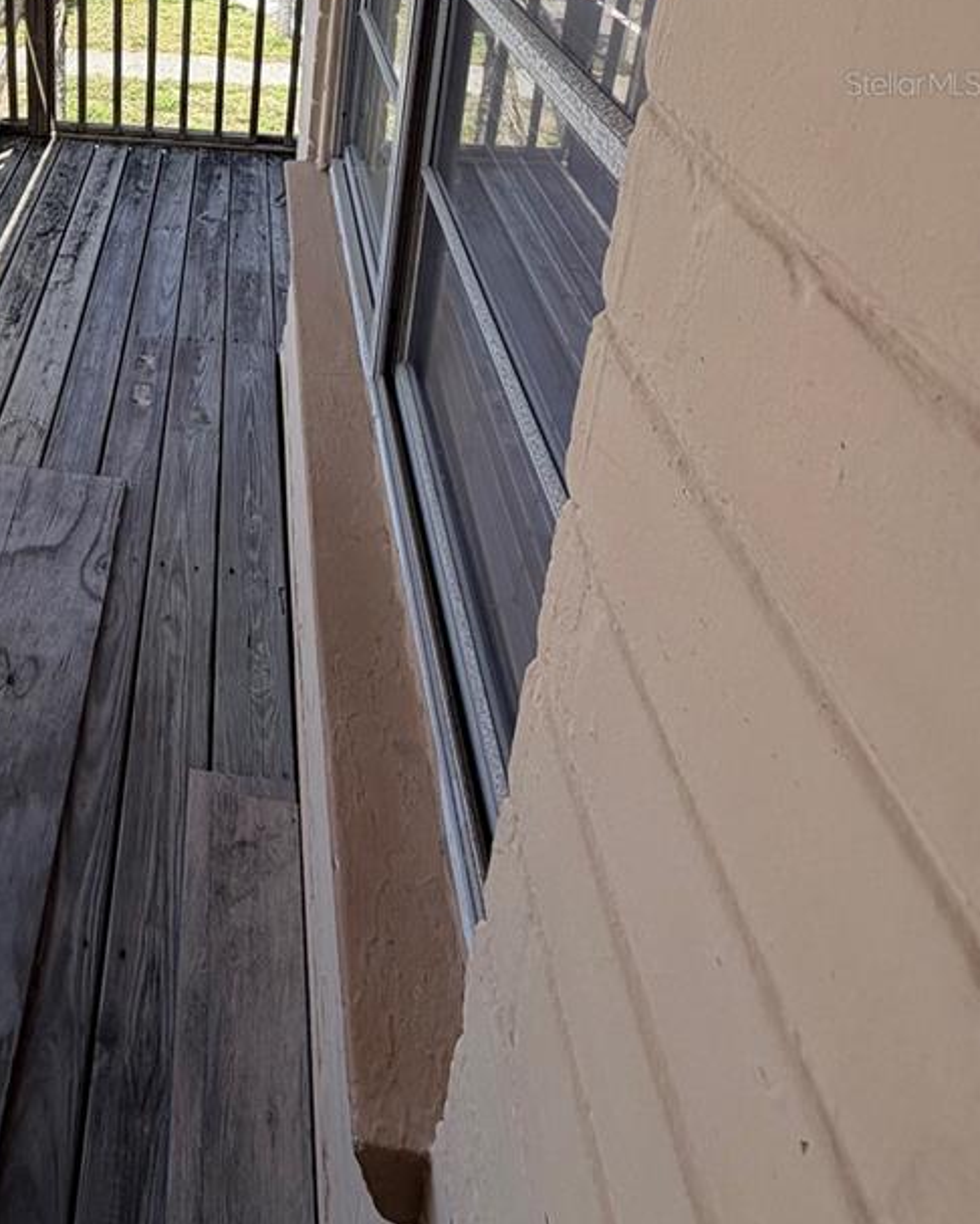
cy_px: 83
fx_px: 978
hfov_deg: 47.3
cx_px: 81
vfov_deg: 54.2
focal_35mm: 27
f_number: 2.2
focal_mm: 2.22
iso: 40
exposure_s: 1/760
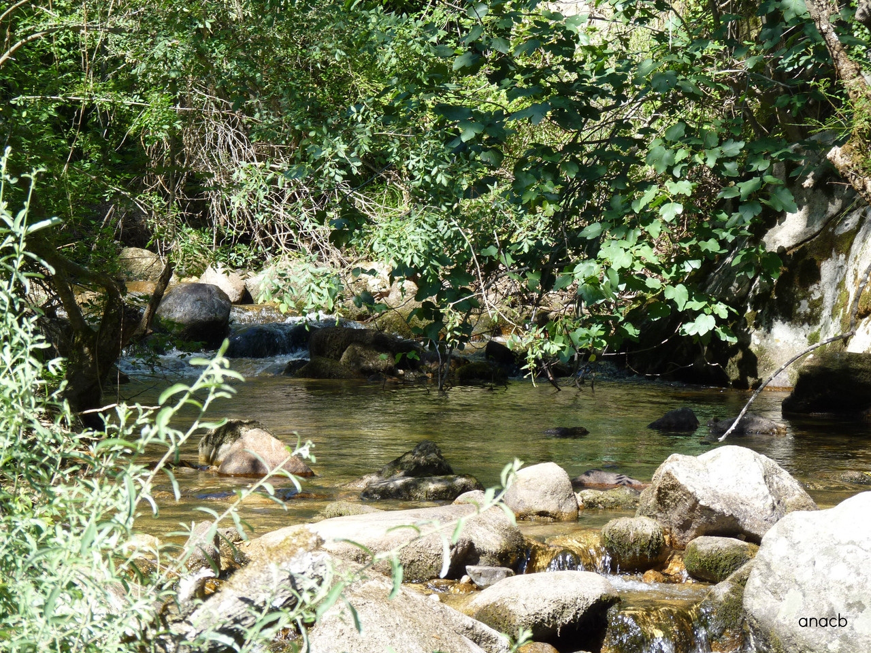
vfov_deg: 10.2
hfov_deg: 13.5
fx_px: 3674
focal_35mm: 146
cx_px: 436
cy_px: 326
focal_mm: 26
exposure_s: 1/160
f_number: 4
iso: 80
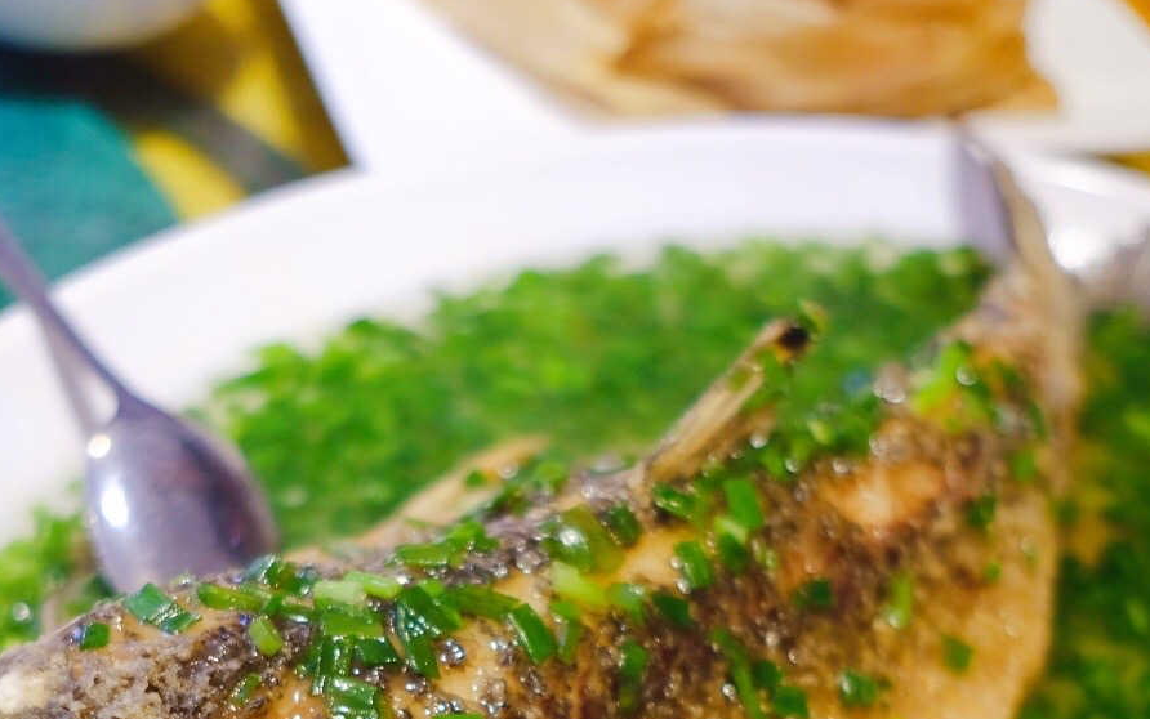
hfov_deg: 29.0
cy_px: 728
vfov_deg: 17.9
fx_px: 2226
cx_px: 518
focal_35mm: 71
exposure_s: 1/40
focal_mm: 23
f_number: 2.2
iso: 320
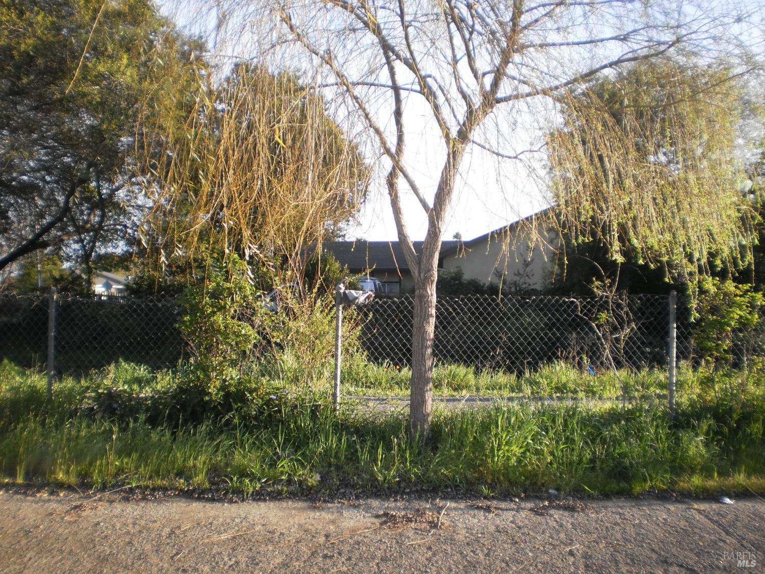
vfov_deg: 39.7
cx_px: 382
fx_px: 796
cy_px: 287
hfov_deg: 51.4
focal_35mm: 36
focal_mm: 6.3
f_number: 3.1
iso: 100
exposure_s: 1/250
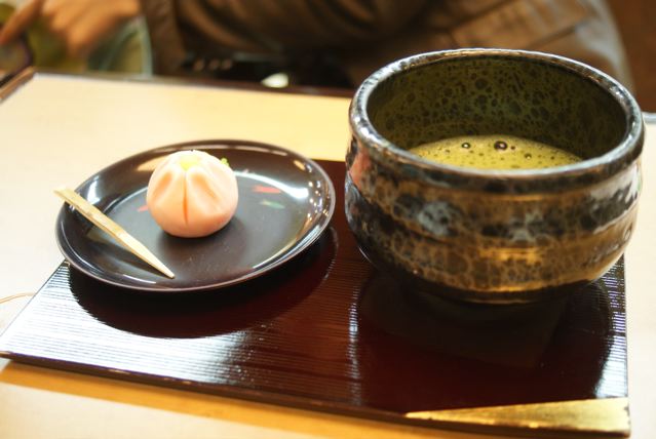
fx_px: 821
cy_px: 220
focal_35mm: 45
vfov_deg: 30.0
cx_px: 328
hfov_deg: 43.5
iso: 400
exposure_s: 1/8
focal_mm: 30
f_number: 2.8
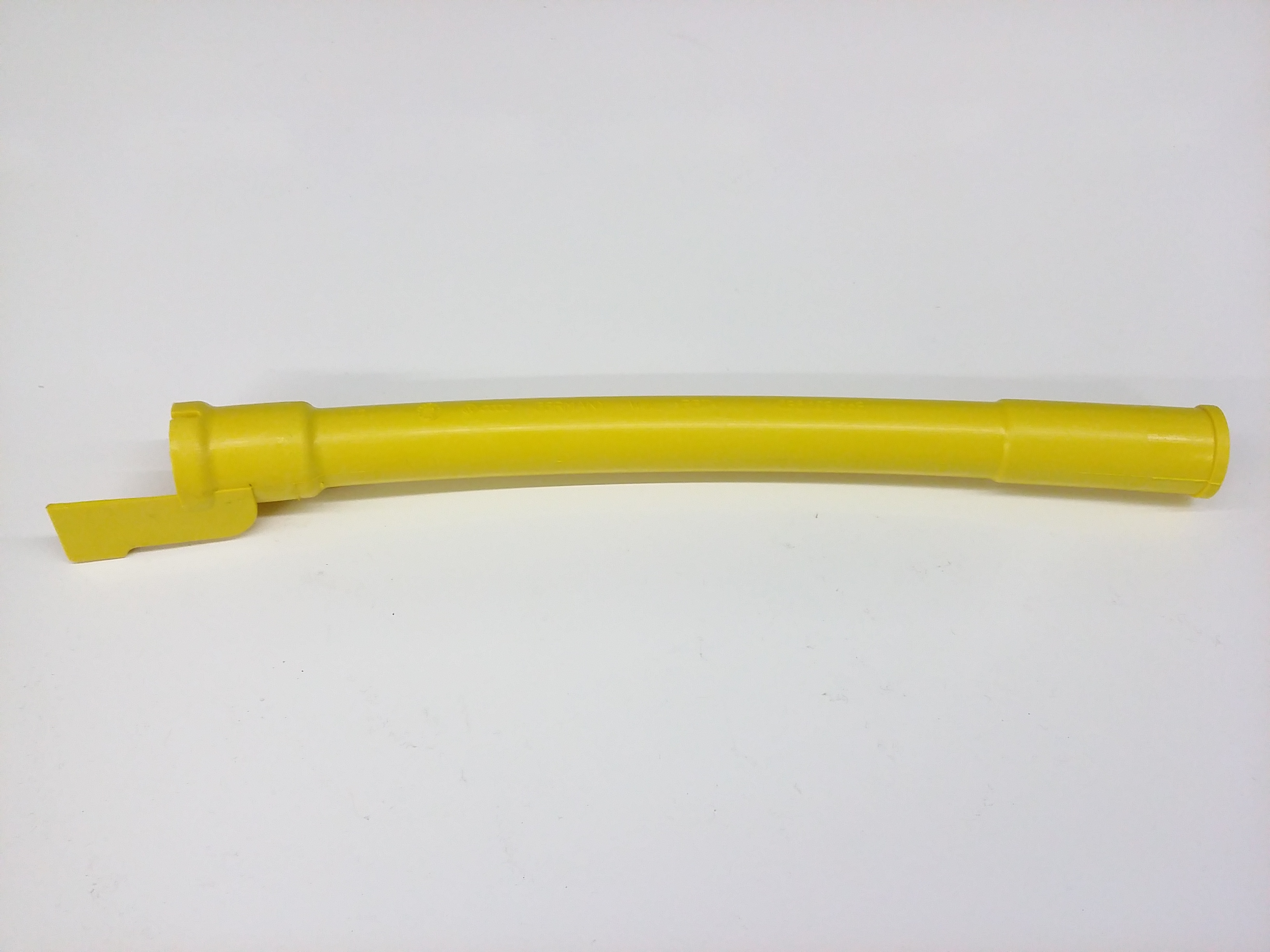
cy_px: 476
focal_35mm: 32
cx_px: 635
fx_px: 1174
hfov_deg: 56.8
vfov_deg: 44.2
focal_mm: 3.4
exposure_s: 1/30
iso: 160
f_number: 2.4
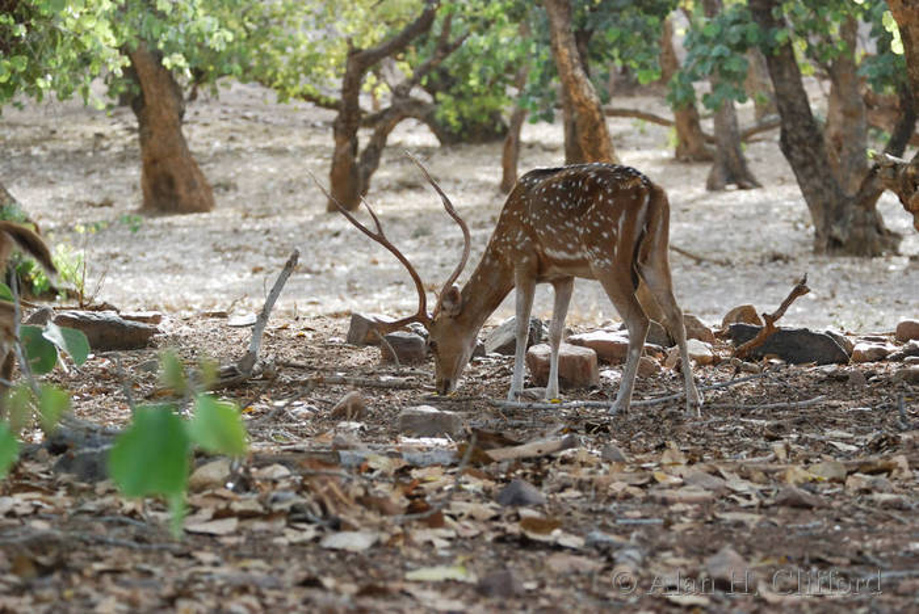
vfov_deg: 7.5
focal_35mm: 183
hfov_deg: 11.2
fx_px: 4675
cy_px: 307
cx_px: 460
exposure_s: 1/500
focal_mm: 122
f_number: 5
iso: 720
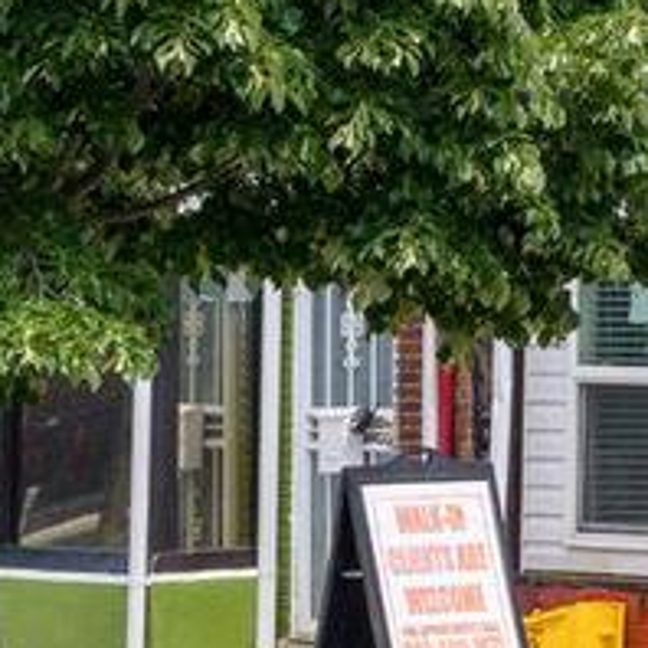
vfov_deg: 5.9
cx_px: 2304
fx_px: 6269
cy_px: -173
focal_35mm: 296
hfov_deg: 5.4
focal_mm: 32.5
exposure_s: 1/500
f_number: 8
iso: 200
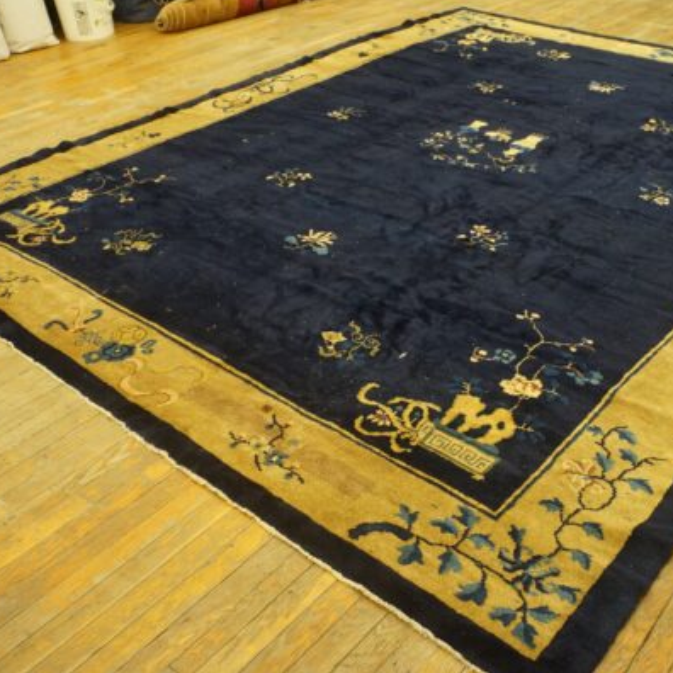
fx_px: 806
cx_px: 461
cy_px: 336
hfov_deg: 44.5
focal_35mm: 37
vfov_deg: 45.3
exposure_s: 1/60
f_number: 4
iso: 1250
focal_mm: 19
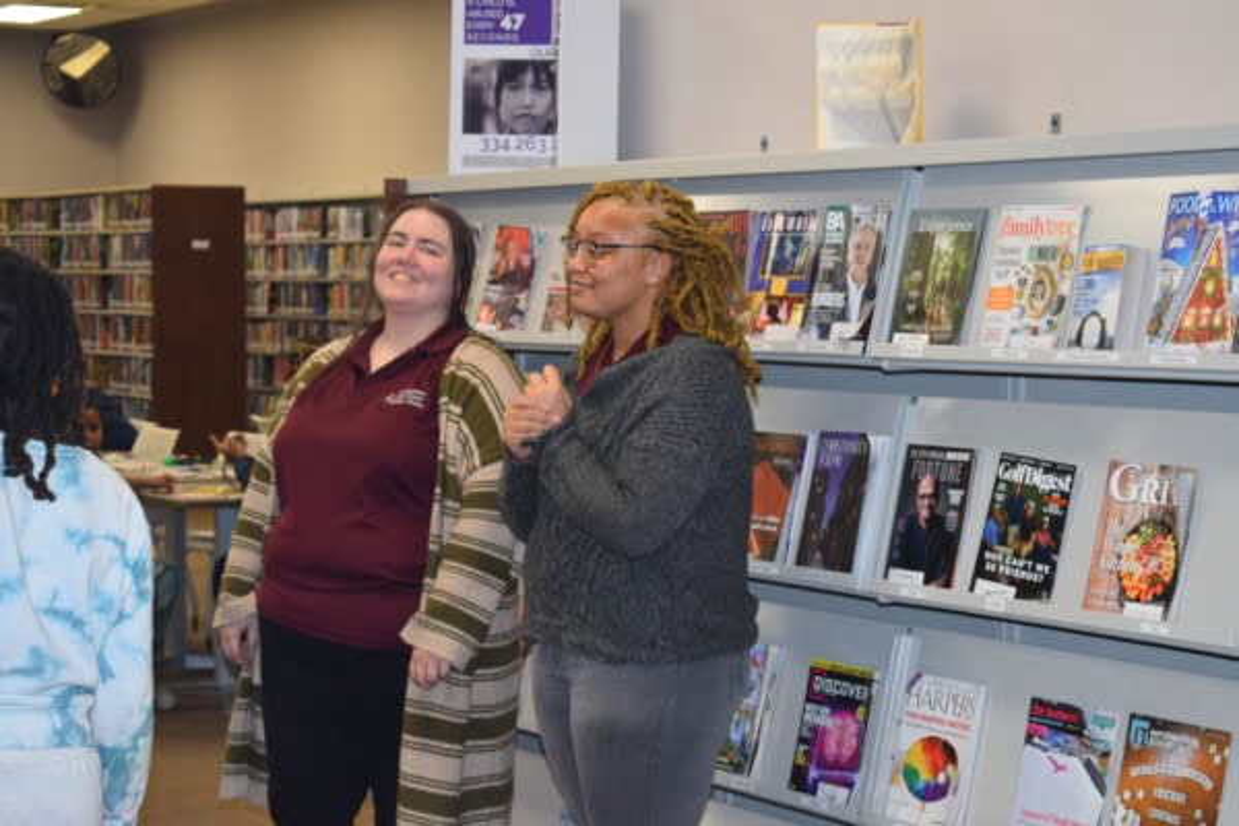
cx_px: 620
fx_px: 2839
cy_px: 413
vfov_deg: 16.6
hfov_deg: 24.6
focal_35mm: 82
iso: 1000
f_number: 5.6
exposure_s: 1/60
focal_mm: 55
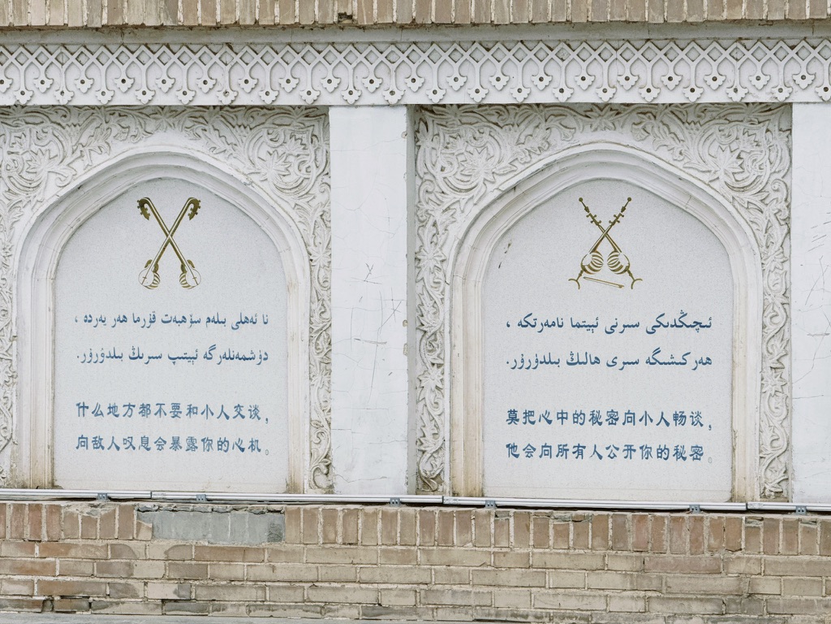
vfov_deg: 12.3
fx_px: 2881
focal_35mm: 120
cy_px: 312
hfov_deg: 16.4
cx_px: 416
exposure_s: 1/558
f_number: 2.8
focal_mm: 15.66
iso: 50
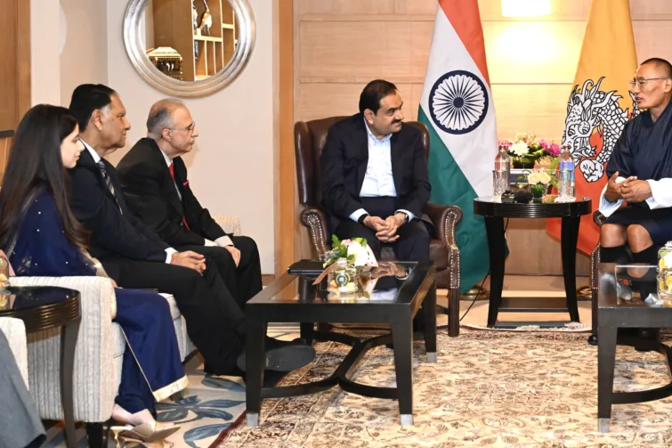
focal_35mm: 74
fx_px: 1381
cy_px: 151
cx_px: 496
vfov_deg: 18.4
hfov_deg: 27.0
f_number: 4
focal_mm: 49
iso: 5000
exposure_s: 1/125
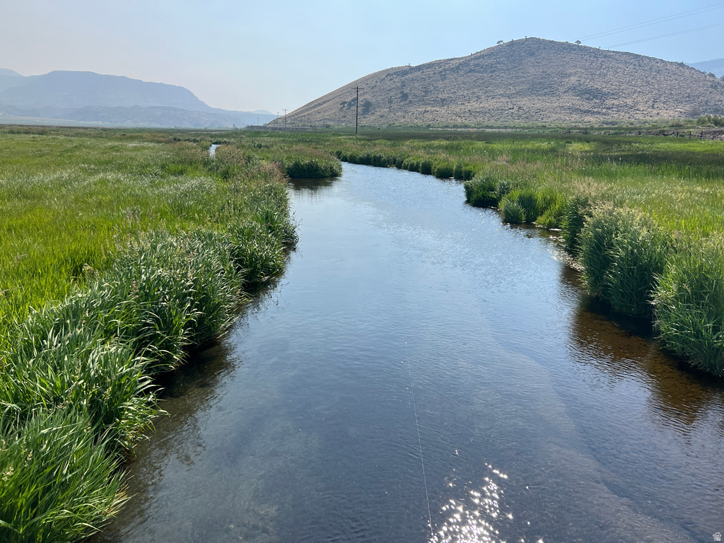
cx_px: 362
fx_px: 544
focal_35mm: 26
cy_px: 272
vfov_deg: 53.1
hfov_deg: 67.3
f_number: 1.5
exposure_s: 1/3968
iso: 50
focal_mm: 5.7
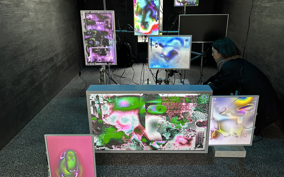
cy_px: 67
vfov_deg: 45.7
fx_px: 209
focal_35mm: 27
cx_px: 149
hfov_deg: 68.3
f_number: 1.78
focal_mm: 6.86
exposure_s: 1/50
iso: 250
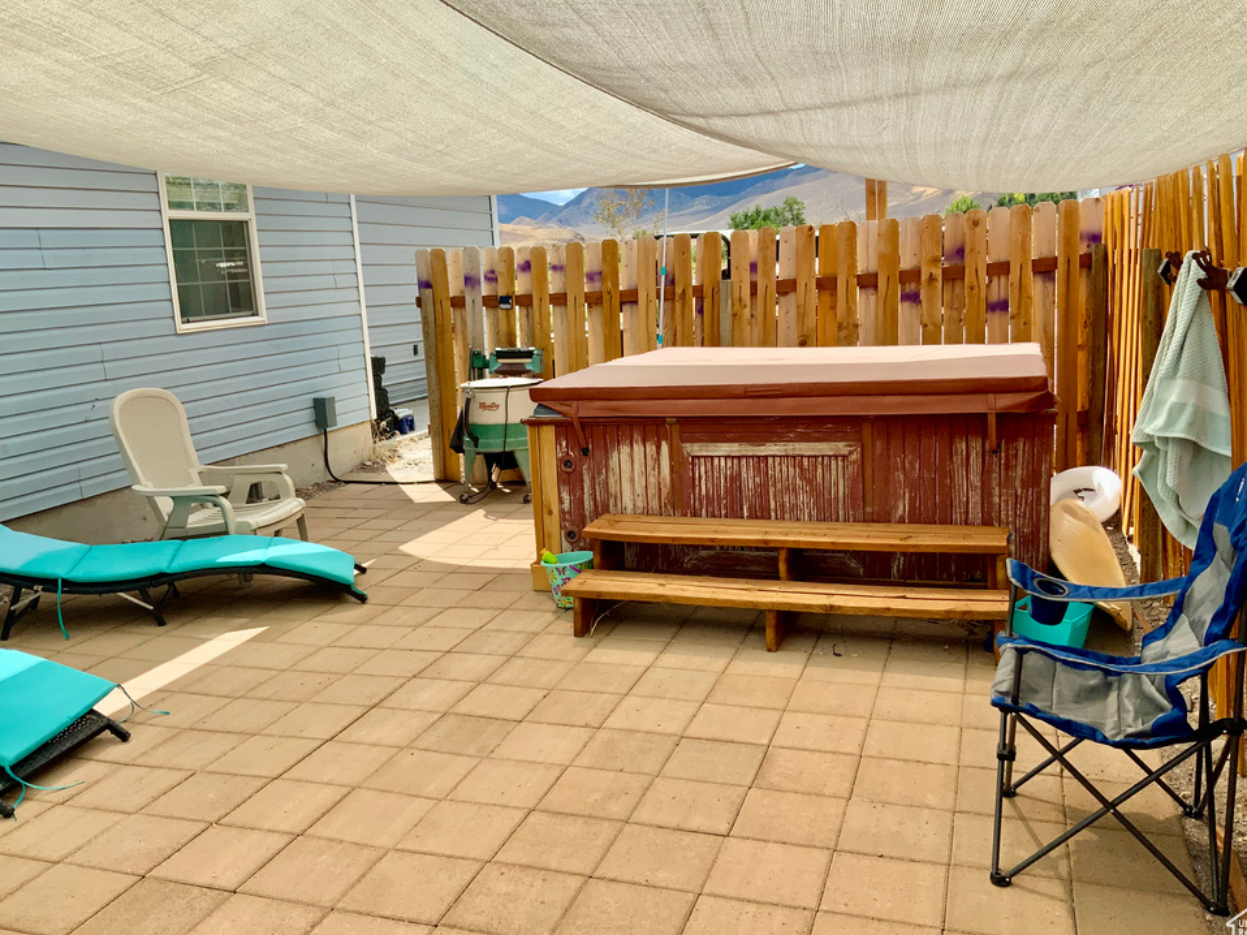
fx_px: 1116
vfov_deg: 45.4
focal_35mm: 31
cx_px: 617
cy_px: 464
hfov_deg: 58.4
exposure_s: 1/1311
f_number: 1.8
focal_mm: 3
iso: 16
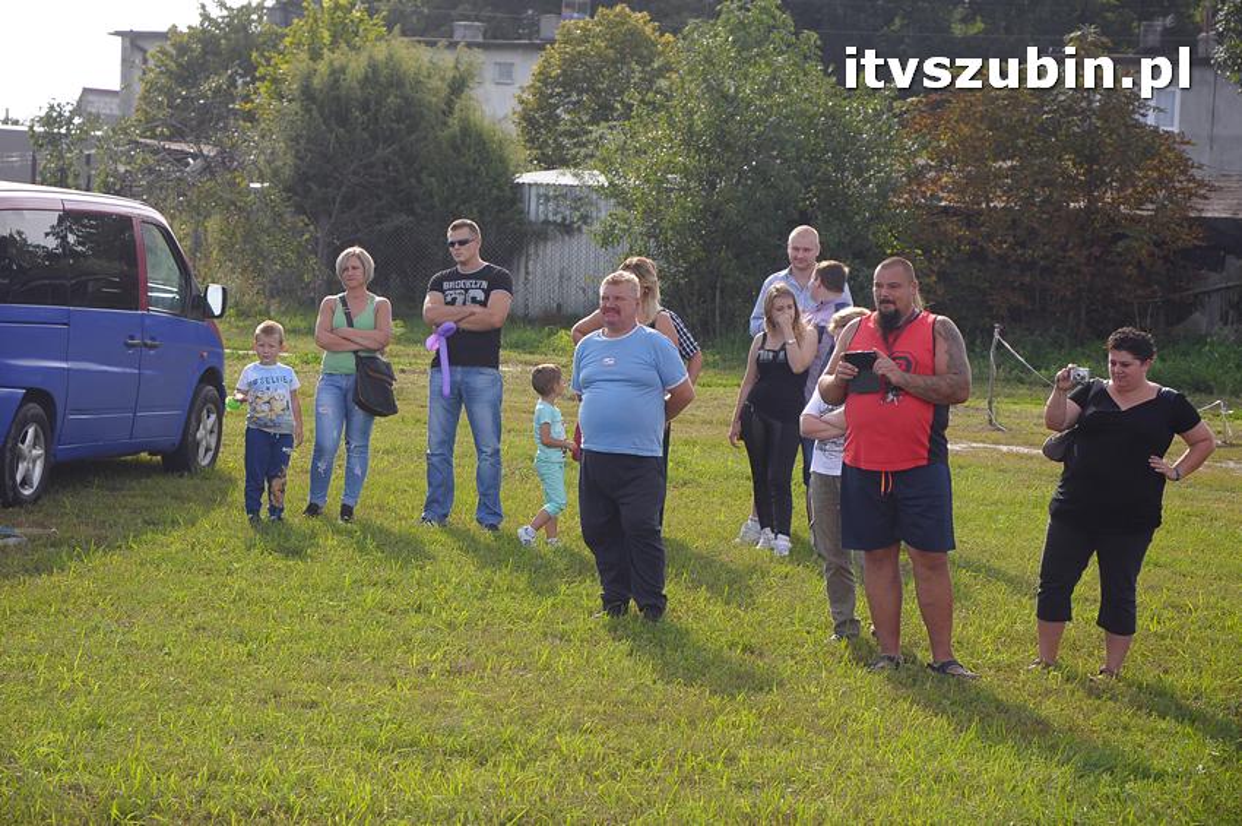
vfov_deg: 13.0
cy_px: 413
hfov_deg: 19.5
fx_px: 3619
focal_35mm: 105
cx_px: 621
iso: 400
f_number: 6.3
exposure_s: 1/640
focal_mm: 70
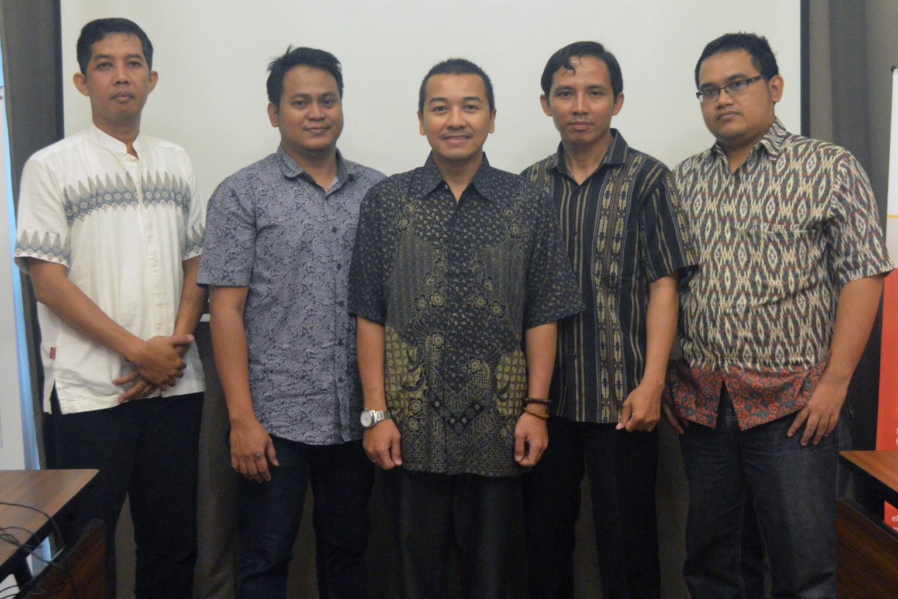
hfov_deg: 57.2
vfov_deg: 40.0
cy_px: 300
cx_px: 449
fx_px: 823
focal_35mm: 33
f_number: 3.8
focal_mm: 22
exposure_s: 1/15
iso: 3200
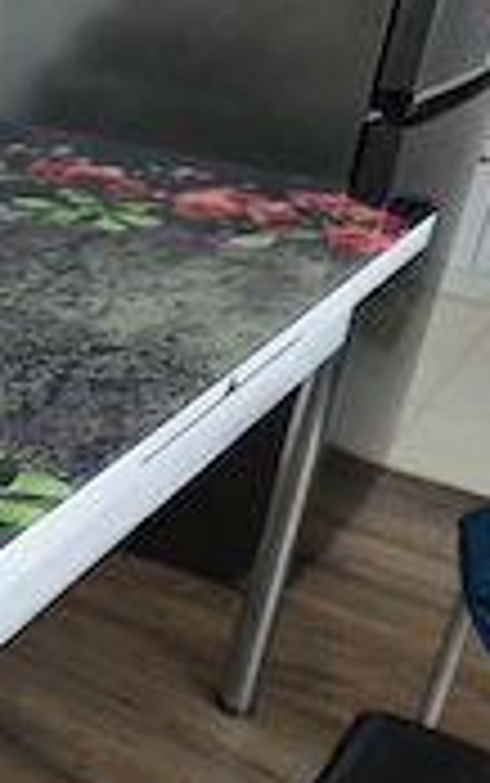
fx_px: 1195
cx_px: -157
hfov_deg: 21.0
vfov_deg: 35.9
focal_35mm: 56
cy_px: 513
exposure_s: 1/182
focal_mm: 6.3
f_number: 1.7
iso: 200
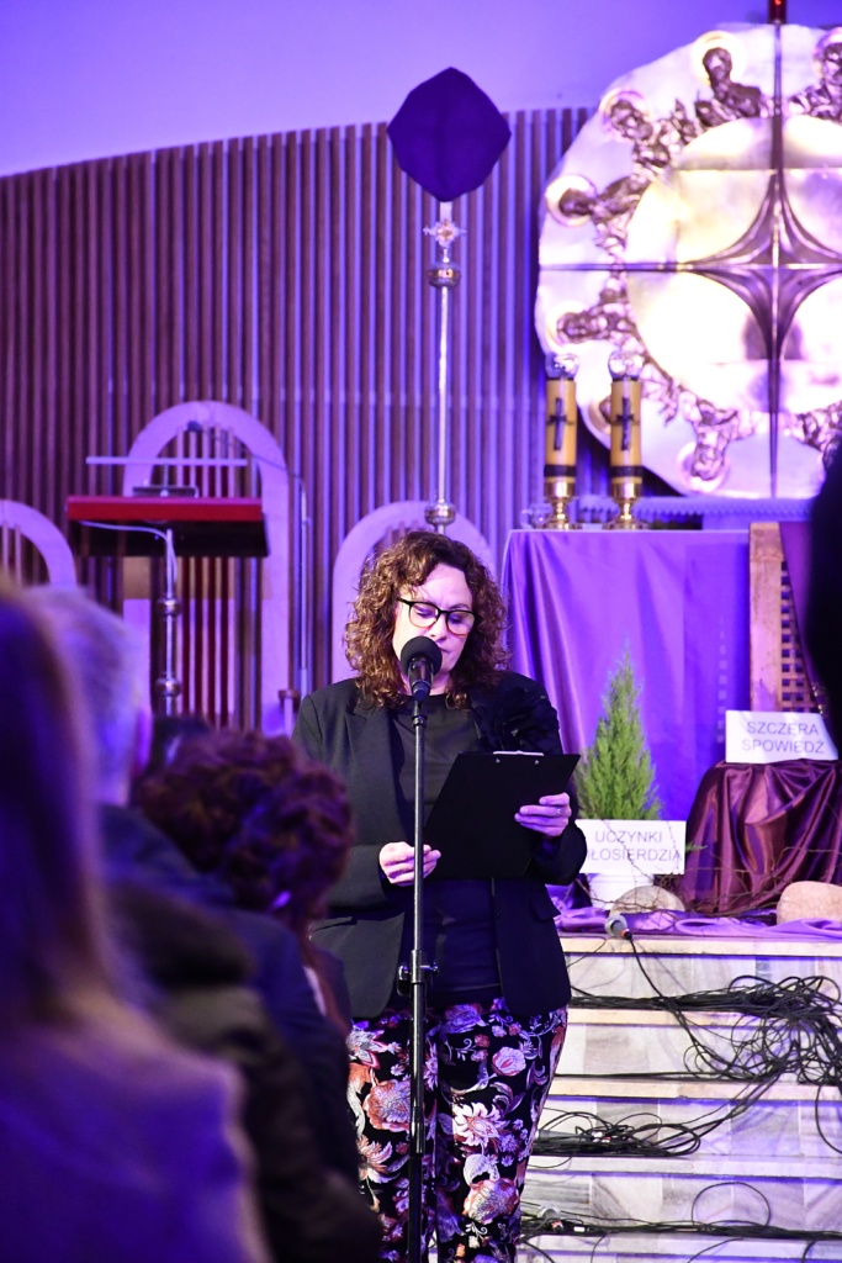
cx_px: 421
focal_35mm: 174
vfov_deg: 11.8
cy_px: 632
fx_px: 6102
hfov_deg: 7.9
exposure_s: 1/60
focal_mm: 116
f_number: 5.6
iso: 5600
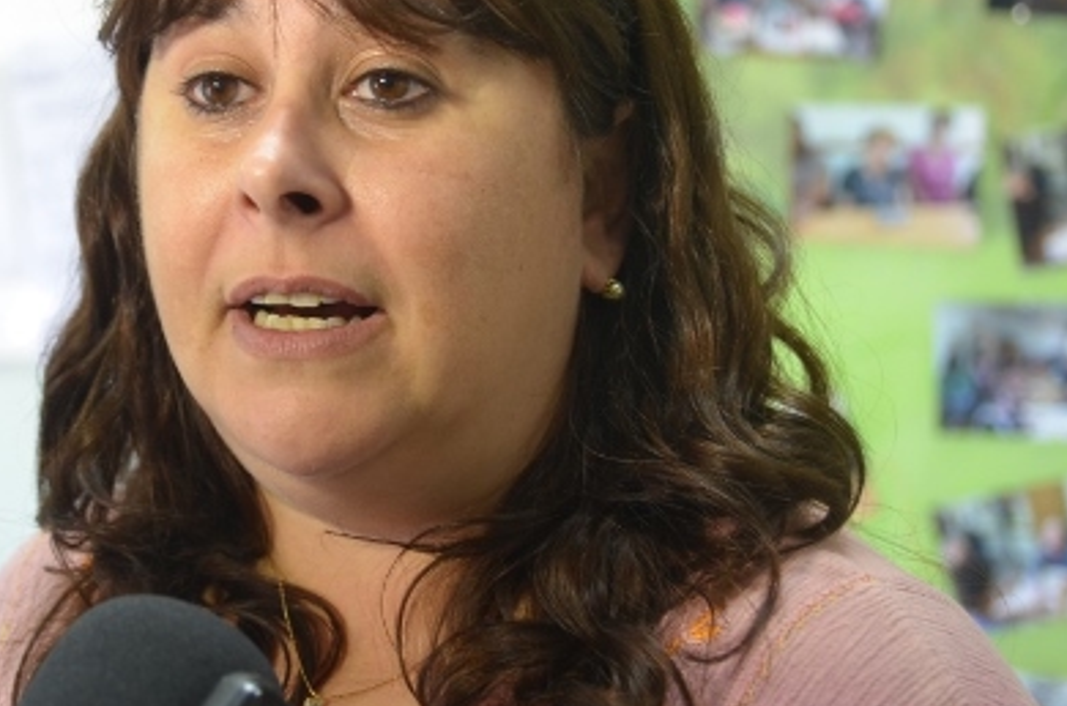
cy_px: 309
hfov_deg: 21.9
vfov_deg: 14.6
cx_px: 339
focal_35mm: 93
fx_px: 2750
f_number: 4.5
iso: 800
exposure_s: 1/80
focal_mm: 40
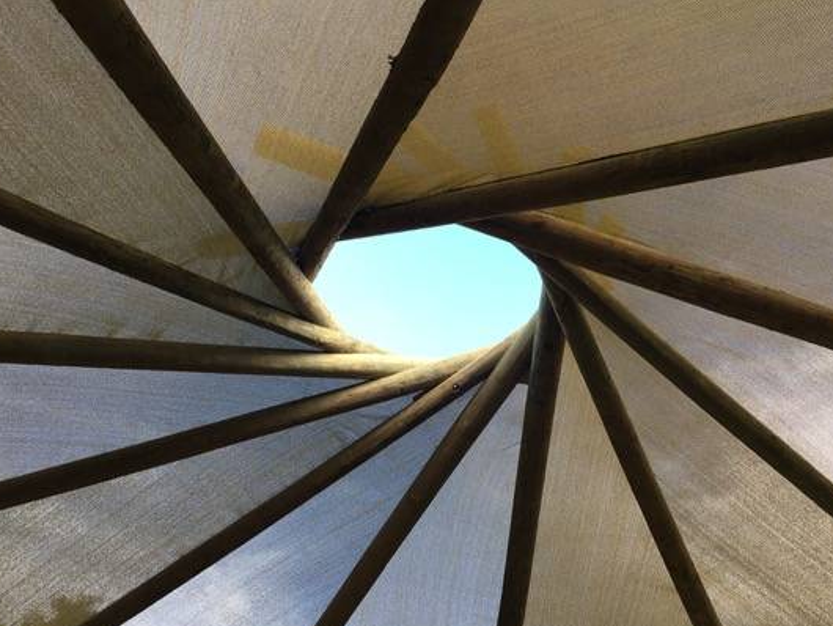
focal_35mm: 35
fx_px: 843
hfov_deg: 52.5
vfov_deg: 40.7
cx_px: 453
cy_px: 348
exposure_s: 1/100
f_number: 2.2
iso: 32
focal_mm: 4.15
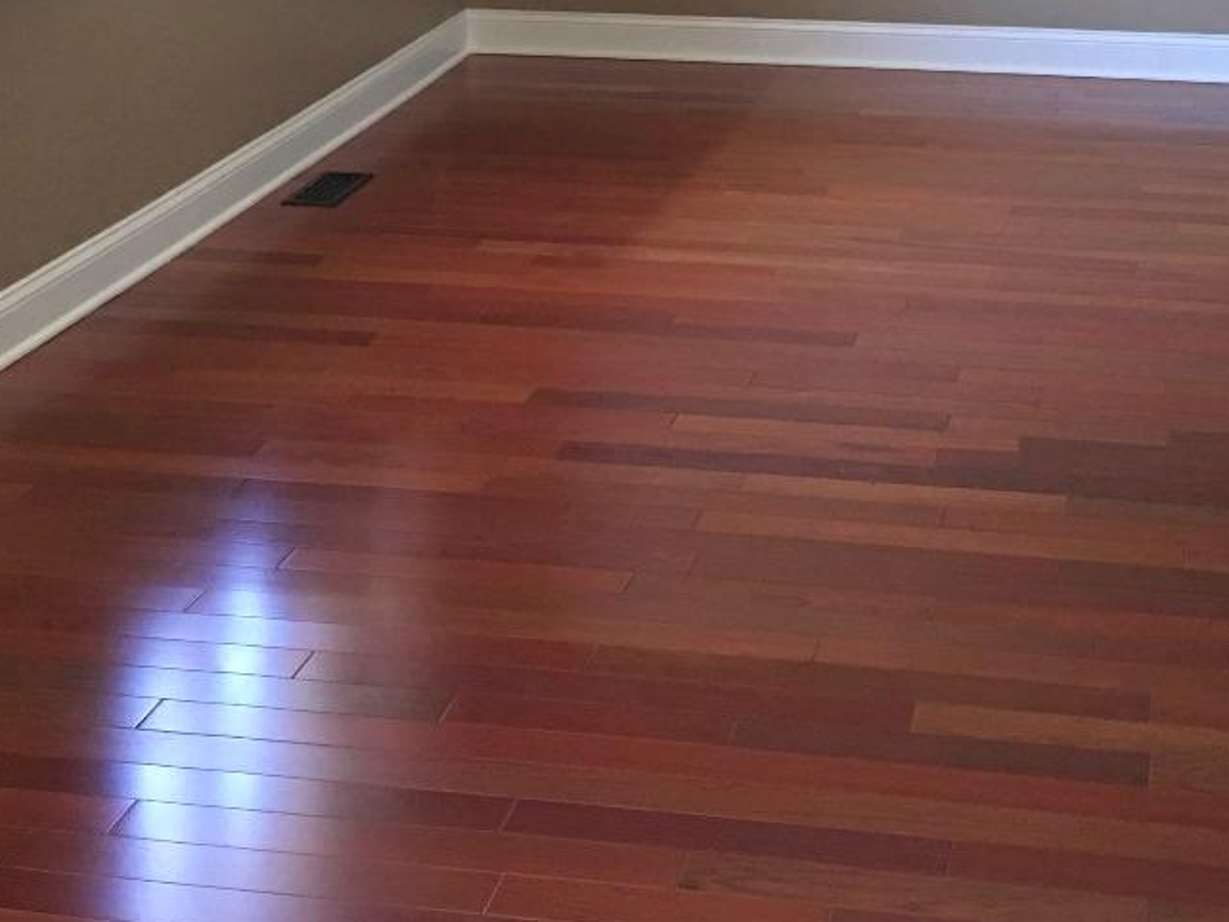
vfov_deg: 21.7
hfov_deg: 29.6
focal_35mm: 65
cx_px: 798
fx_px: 2309
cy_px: -27
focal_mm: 4.15
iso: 100
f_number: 2.2
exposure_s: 1/15
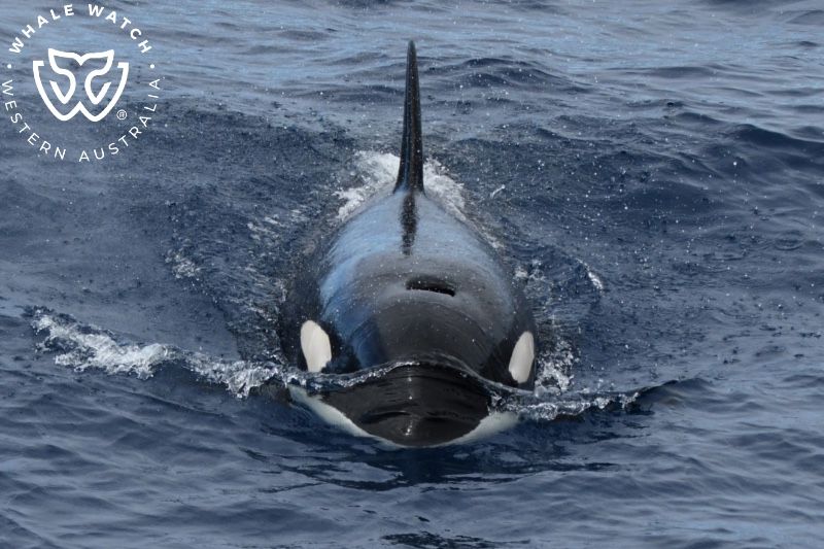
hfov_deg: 9.8
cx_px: 412
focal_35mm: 210
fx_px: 4805
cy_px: 274
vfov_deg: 6.5
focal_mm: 210
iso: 1250
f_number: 5.6
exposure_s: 1/8000
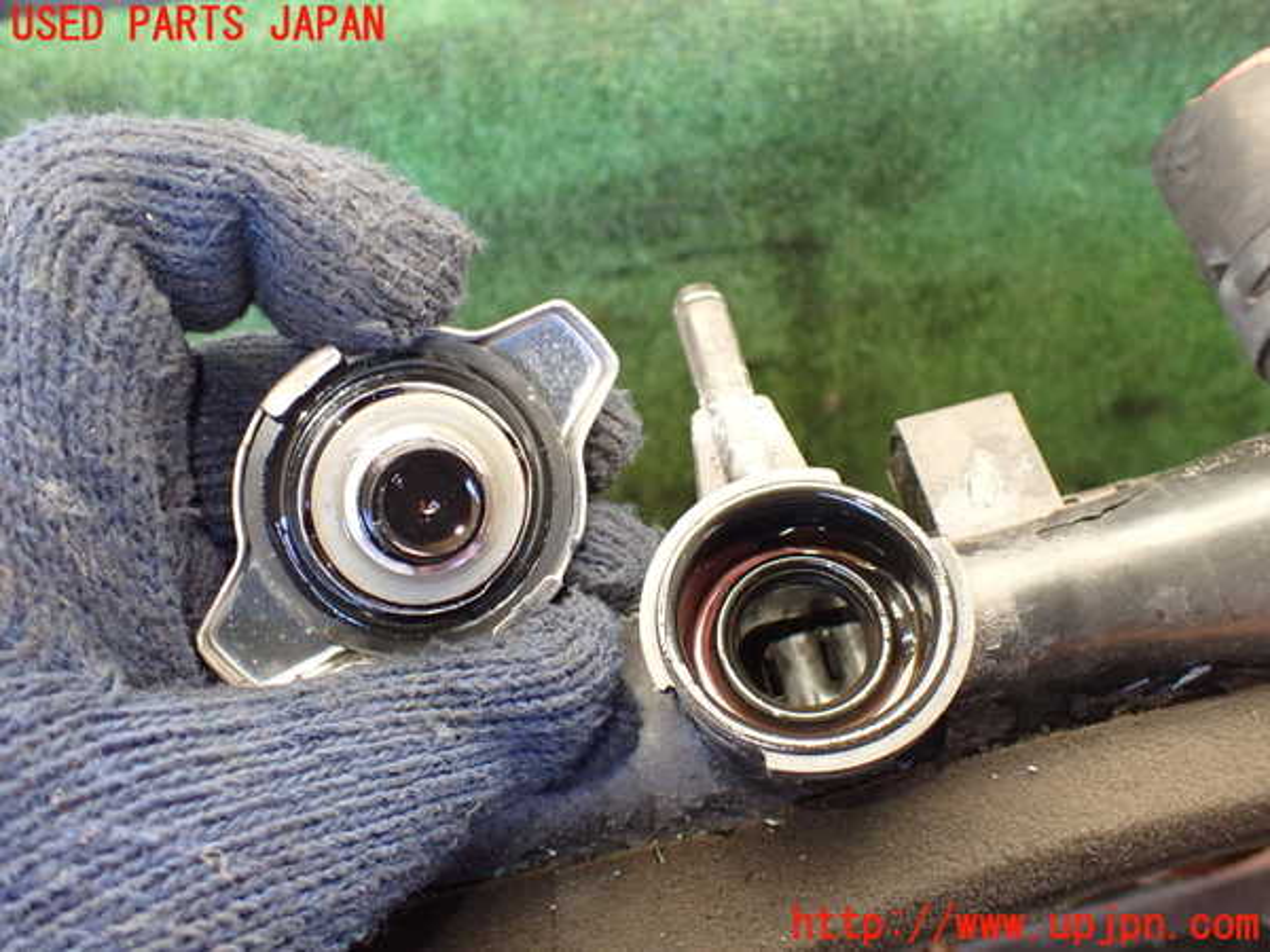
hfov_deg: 60.0
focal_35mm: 30
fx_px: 1101
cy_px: 476
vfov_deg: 46.8
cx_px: 635
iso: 640
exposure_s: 1/125
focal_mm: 5.4
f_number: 2.3
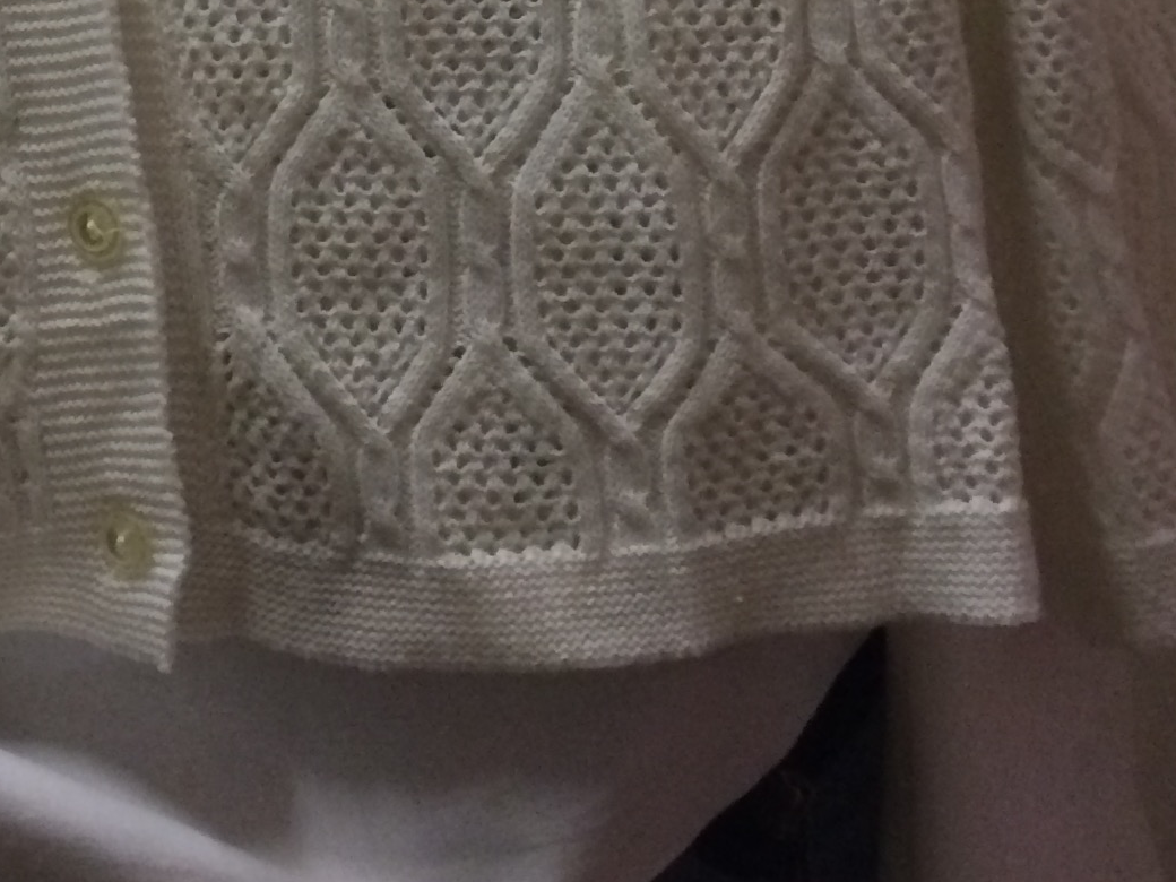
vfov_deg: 15.2
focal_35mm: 91
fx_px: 3092
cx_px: 102
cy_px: -374
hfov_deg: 21.0
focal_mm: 4.15
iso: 320
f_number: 2.2
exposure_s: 1/33
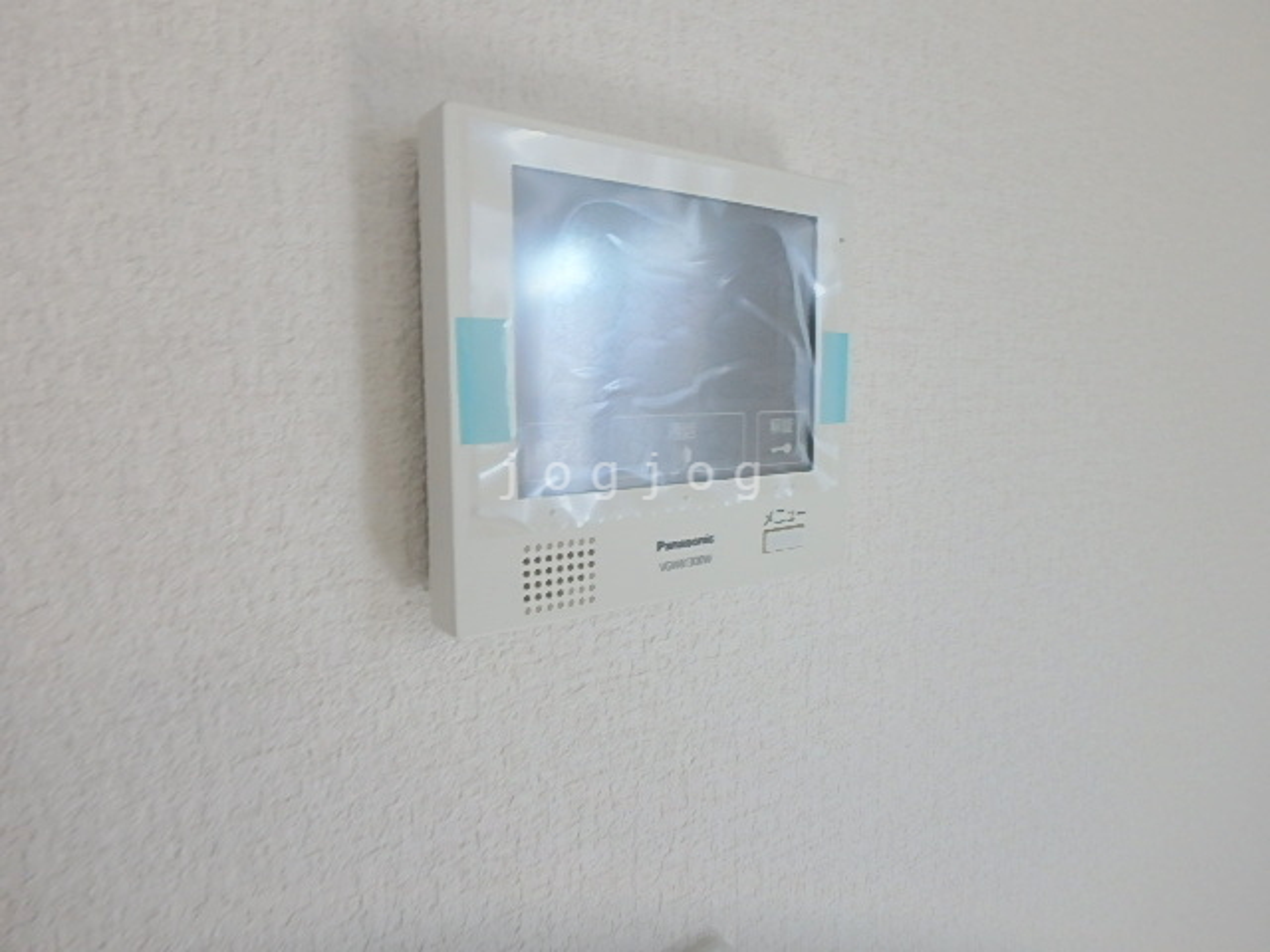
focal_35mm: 21
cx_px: 635
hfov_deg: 79.0
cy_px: 476
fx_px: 770
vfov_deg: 63.4
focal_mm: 3.7
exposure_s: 1/60
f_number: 3.5
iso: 125
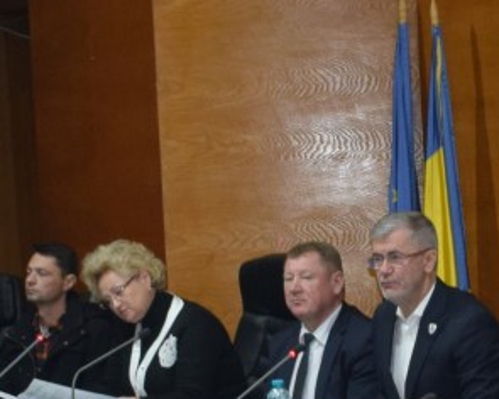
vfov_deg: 11.0
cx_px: 463
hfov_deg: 13.7
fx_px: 2053
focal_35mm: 139
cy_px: 385
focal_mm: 18
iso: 800
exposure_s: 1/60
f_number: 3.5
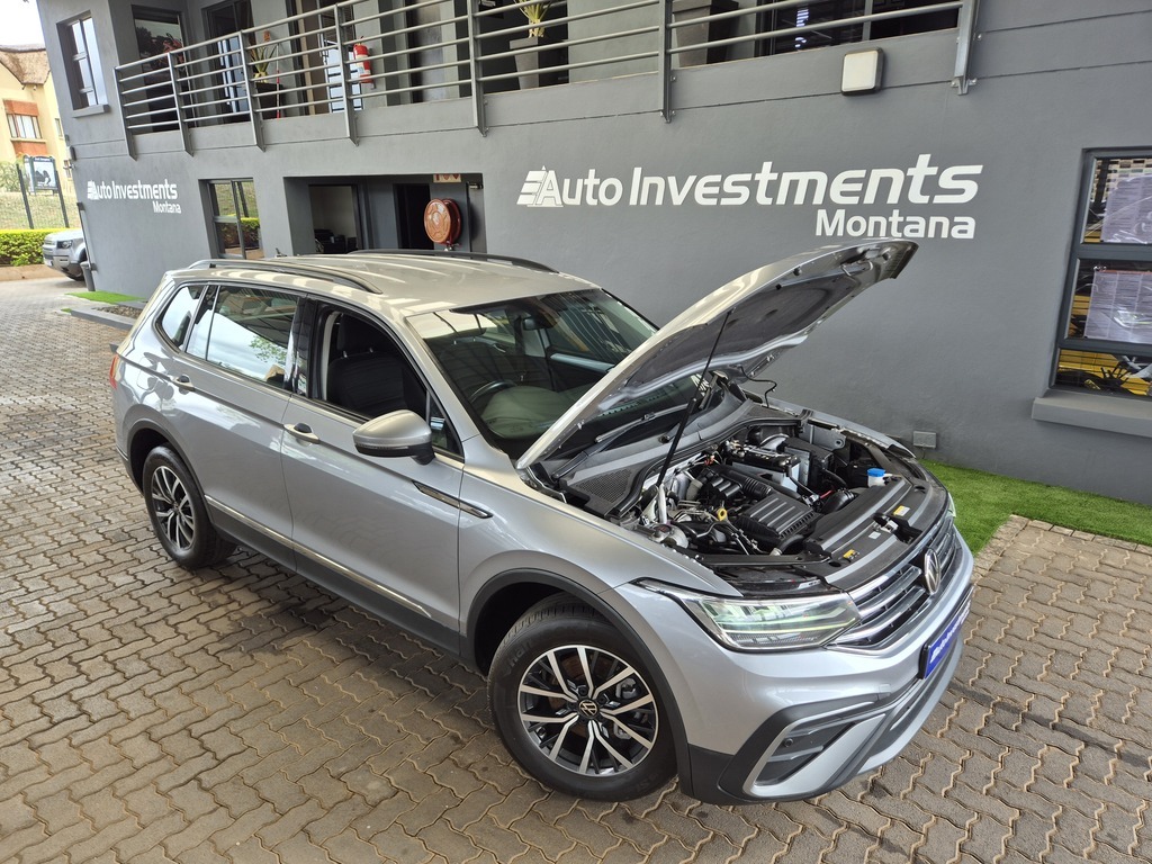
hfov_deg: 73.9
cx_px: 576
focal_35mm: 23
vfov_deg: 58.9
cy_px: 432
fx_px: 765
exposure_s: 1/124
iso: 25
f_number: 1.8
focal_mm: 5.4
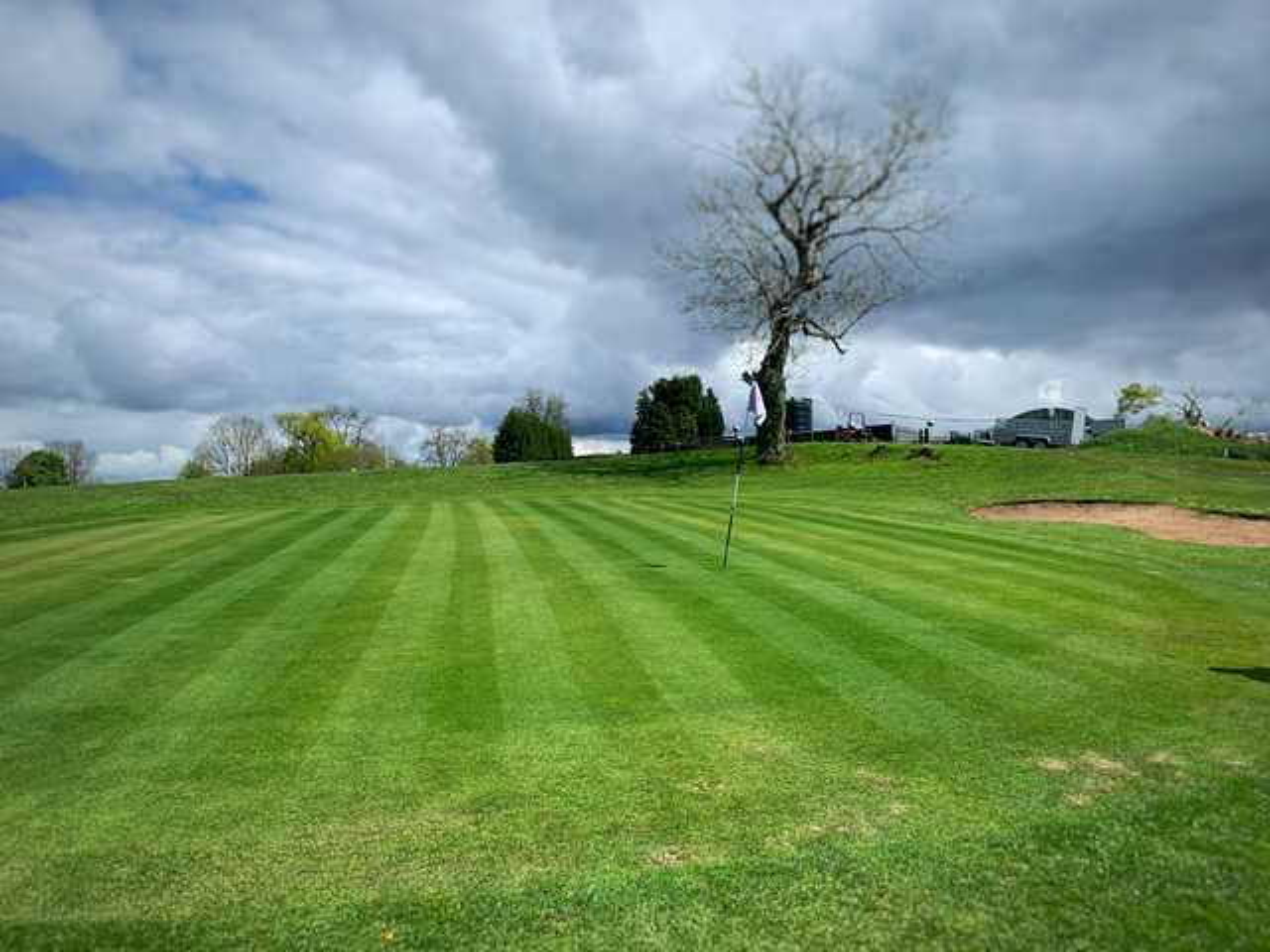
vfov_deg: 53.1
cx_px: 635
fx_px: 954
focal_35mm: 26
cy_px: 476
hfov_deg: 67.3
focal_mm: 4.25
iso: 25
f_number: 1.8
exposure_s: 1/3521
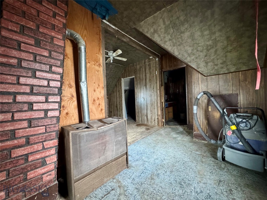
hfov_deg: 102.1
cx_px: 134
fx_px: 108
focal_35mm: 14
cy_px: 100
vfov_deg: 85.7
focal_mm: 2.22
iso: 1600
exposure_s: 1/40
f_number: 2.2
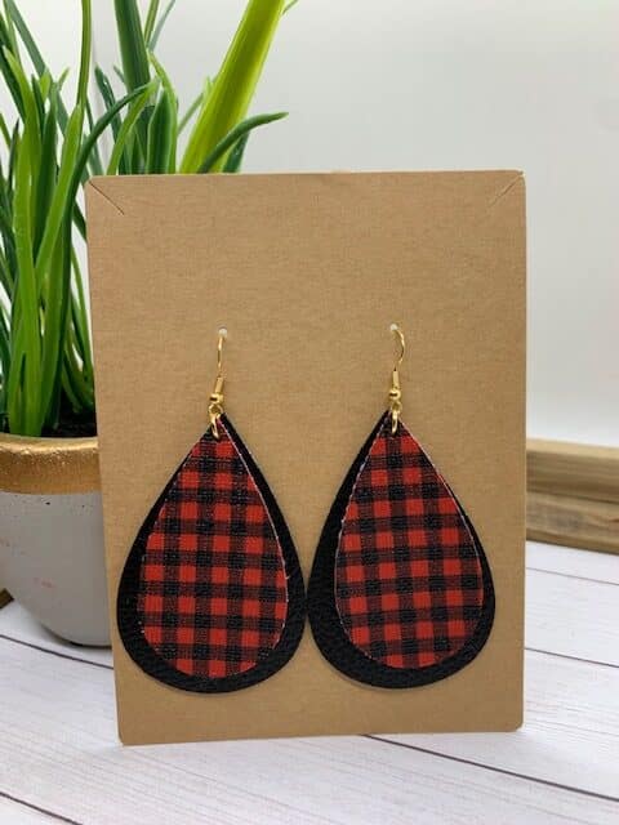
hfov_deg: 53.1
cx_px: 310
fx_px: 620
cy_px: 412
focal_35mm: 26
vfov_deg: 67.3
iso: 50
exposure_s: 1/120
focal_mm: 4.25
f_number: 1.8
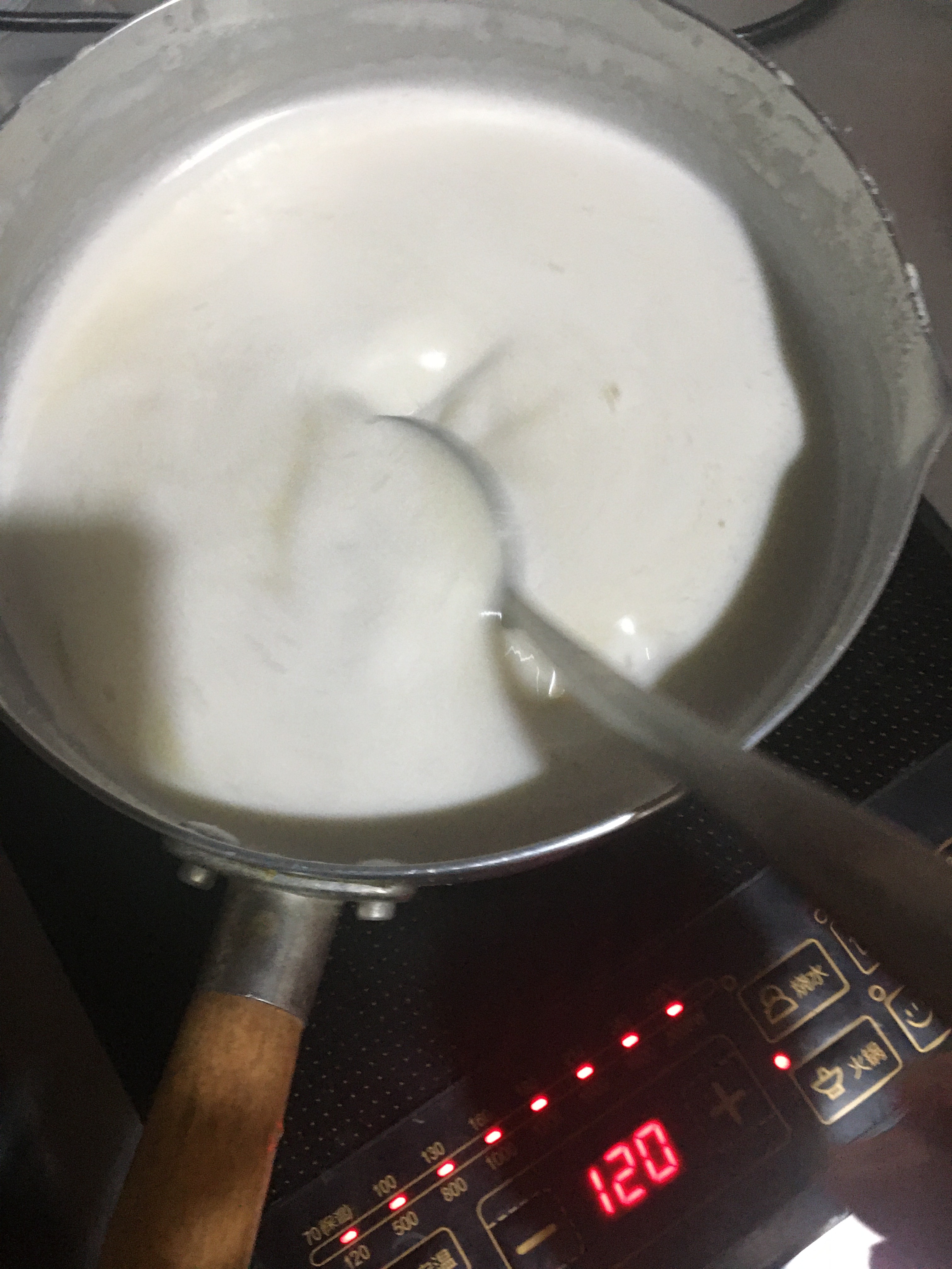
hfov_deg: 48.2
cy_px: 634
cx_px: 476
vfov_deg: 61.7
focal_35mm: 29
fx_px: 1063
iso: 200
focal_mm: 4.15
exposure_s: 1/17
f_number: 2.2
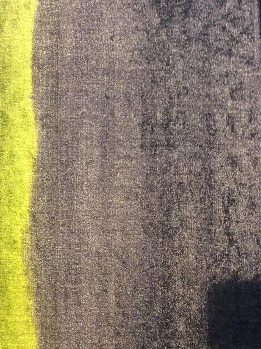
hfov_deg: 26.8
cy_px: 189
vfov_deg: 35.6
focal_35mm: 54
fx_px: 544
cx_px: 79
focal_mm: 3.3
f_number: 2.4
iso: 80
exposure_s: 1/24
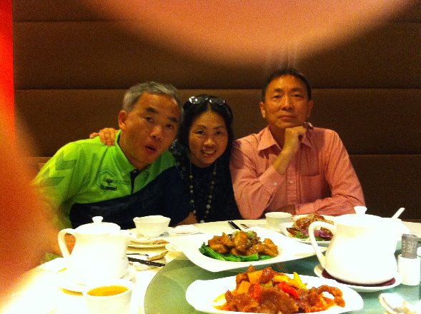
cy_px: 157
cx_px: 210
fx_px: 425
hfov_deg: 52.7
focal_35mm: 35
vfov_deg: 40.6
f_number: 2.8
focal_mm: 3.85
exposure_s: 1/15
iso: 500
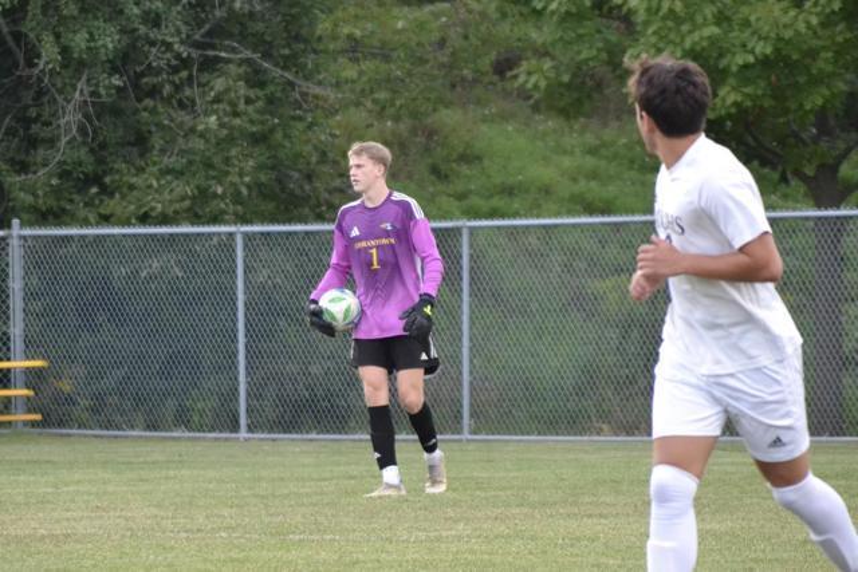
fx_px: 7151
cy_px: 286
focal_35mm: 300
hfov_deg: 6.9
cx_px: 429
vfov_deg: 4.6
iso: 3200
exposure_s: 1/400
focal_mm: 200
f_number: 6.3
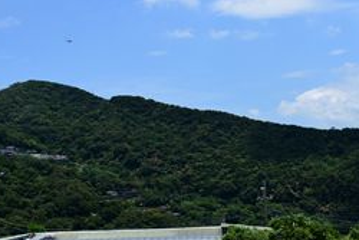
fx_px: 659
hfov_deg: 30.0
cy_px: 193
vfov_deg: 20.4
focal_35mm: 66
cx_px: 273
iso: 100
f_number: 5.6
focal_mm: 22
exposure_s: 1/800
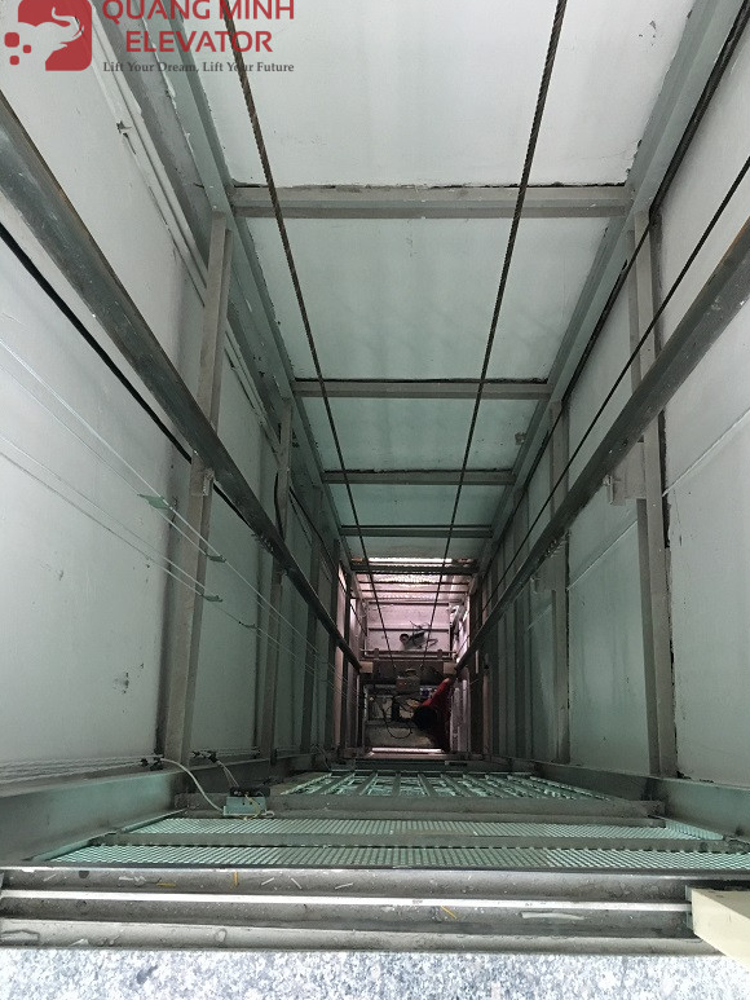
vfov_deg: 60.0
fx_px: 866
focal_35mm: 30
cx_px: 387
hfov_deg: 46.8
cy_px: 508
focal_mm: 4.15
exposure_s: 1/33
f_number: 2.2
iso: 200
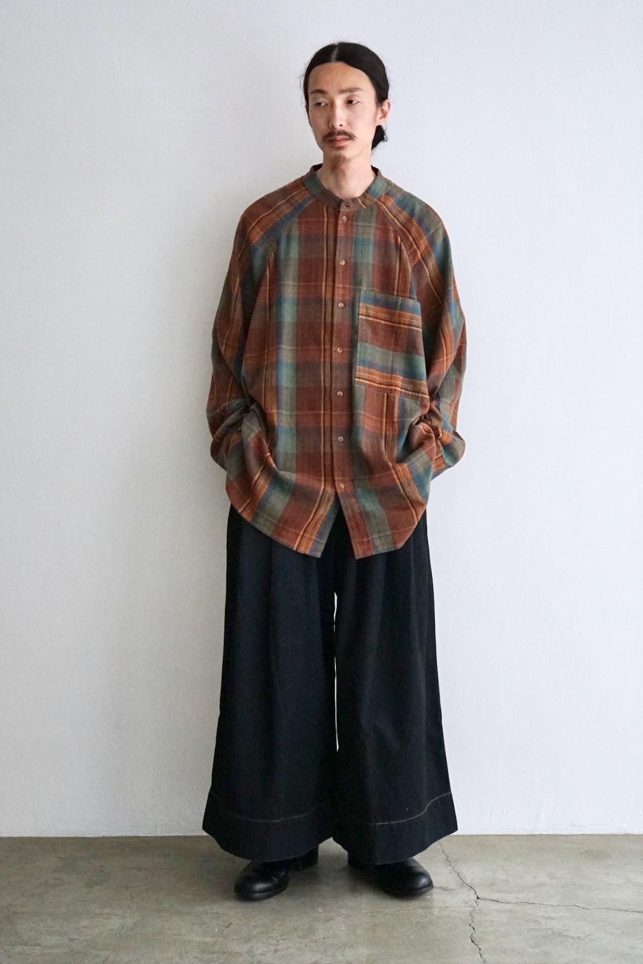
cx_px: 322
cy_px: 482
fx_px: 1018
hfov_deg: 35.1
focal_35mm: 38
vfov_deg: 50.7
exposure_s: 1/200
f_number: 4
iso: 3200
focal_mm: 38
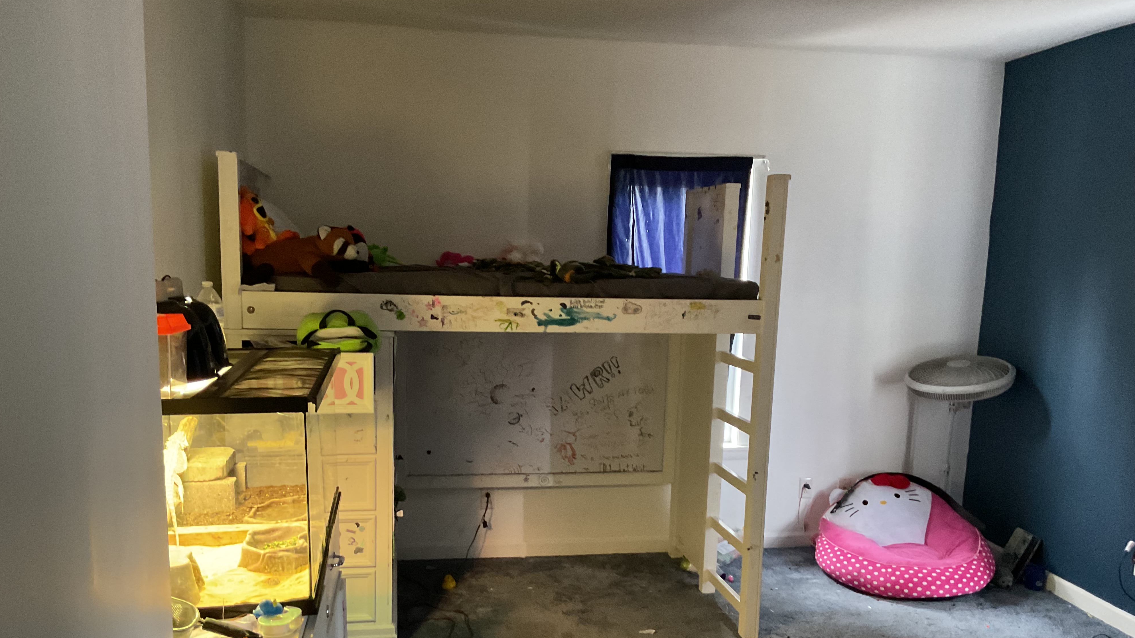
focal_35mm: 32
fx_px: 963
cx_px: 567
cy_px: 409
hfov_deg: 61.0
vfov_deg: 36.4
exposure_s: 1/30
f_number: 1.8
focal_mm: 3
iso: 400
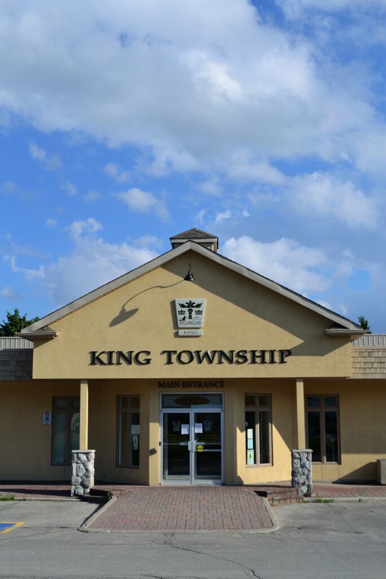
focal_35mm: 44
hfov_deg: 30.9
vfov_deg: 45.0
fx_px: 699
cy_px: 290
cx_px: 193
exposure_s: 1/320
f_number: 8
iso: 100
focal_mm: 29
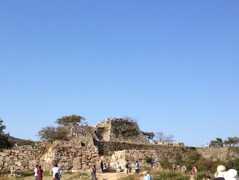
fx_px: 366
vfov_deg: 27.3
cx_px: 88
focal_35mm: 53
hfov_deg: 35.9
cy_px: 124
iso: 50
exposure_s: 1/1534
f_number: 2.4
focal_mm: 4.28
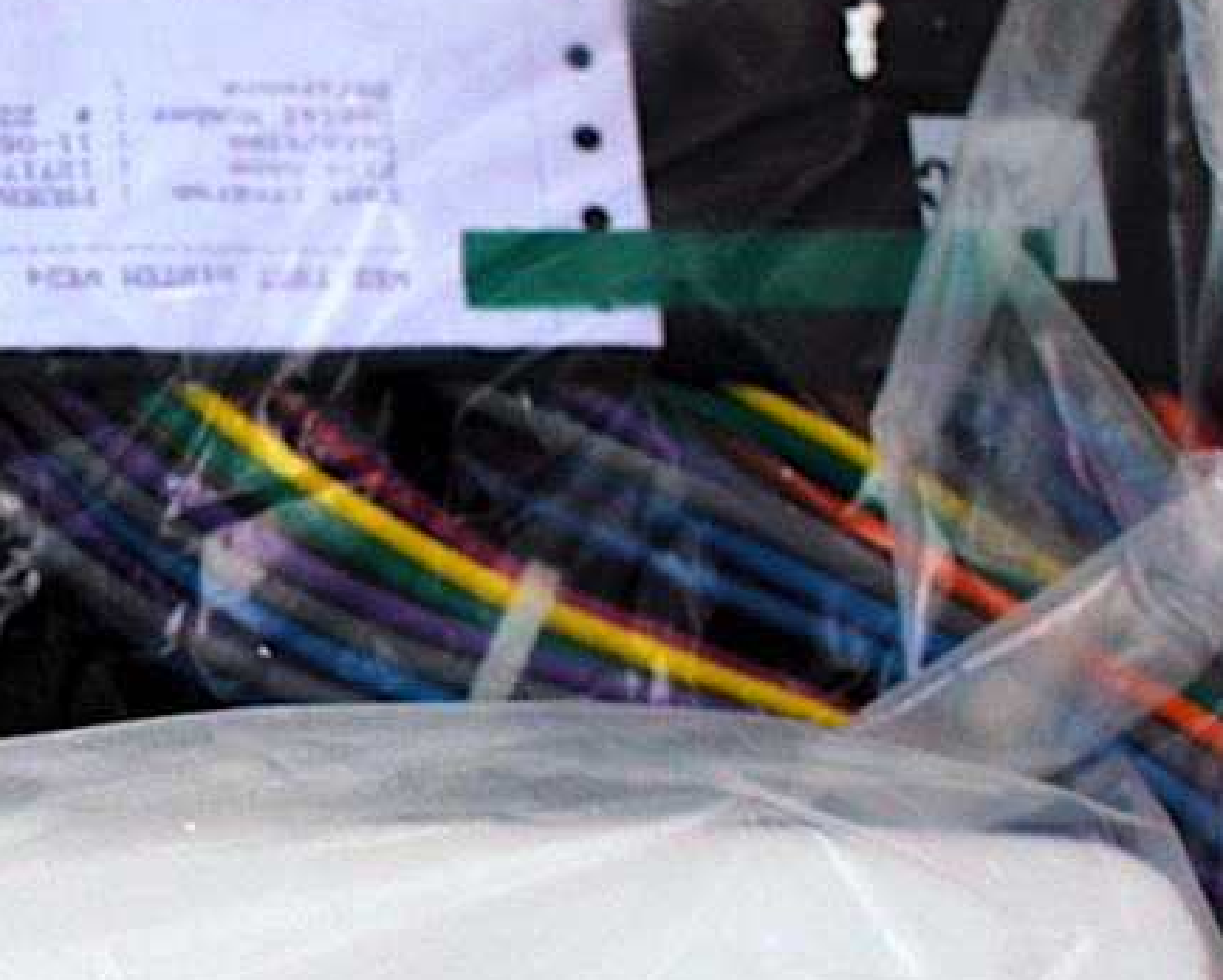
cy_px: 496
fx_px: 4937
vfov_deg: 11.3
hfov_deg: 13.7
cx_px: -302
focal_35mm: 136
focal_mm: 35
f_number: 8
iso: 400
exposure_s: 1/100
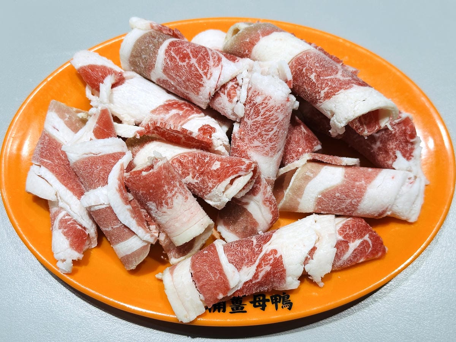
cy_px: 171
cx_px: 228
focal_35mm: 48
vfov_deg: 30.3
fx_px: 632
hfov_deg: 39.7
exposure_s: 1/60
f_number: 1.78
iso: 100
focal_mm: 6.86
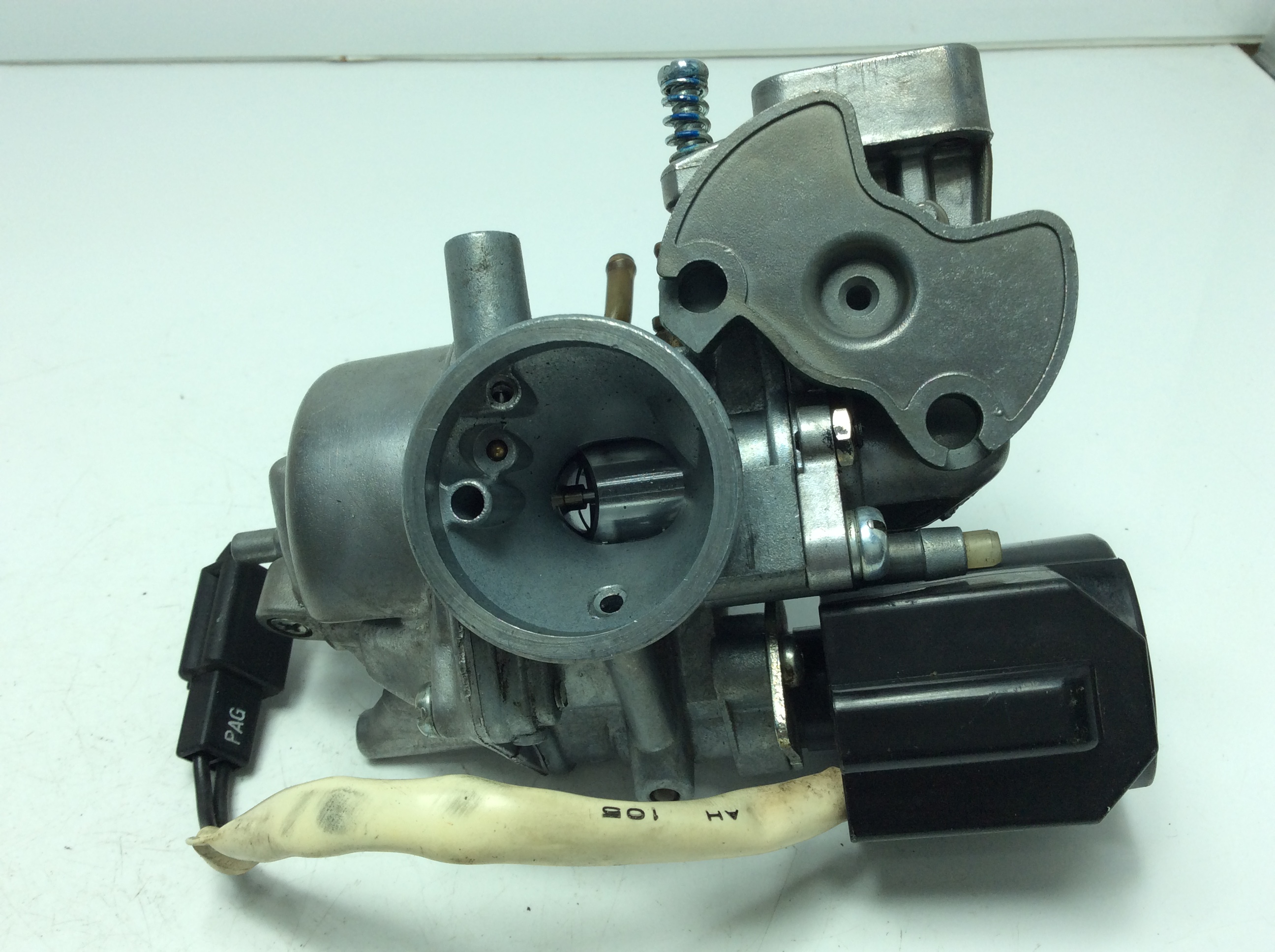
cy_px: 476
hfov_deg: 56.9
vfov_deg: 44.1
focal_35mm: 32
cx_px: 638
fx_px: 1177
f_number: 2.4
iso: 32
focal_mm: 3.3
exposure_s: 1/311
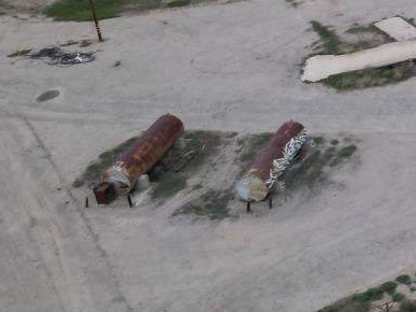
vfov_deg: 15.3
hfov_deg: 17.9
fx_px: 1117
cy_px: -66
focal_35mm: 93
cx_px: 688
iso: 200
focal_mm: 6.72
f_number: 1.7
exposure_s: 1/2500
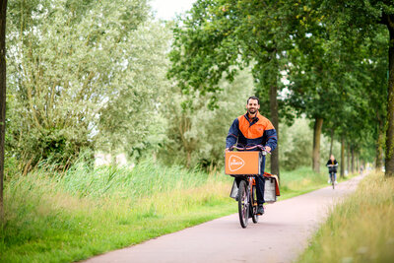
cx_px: 197
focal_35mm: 85
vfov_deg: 16.1
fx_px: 931
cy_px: 132
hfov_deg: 23.9
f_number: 2
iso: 31
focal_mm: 85
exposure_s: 1/400
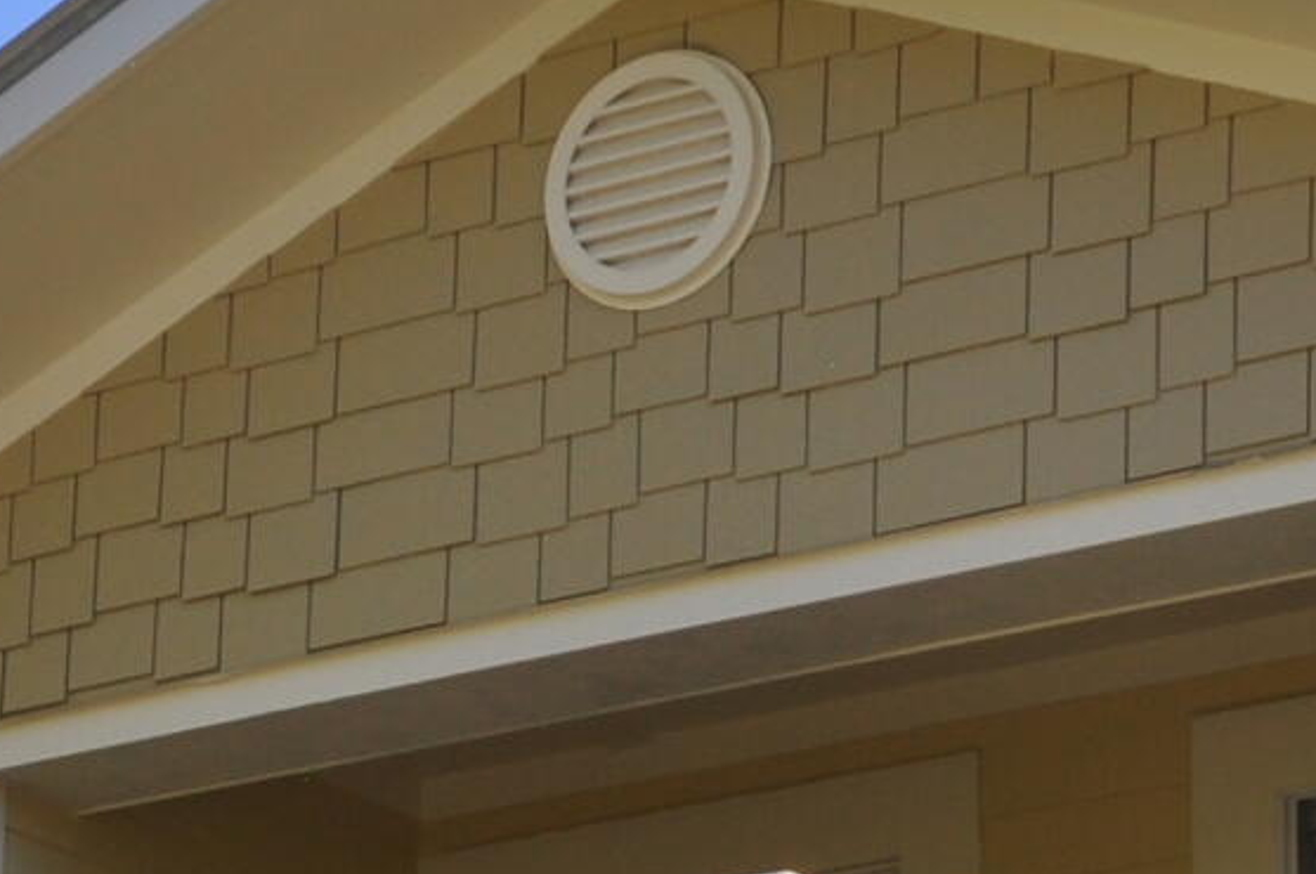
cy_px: 1250
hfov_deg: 9.8
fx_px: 7668
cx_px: 371
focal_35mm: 210
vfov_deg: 6.5
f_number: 9
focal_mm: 26
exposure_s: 1/320
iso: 200
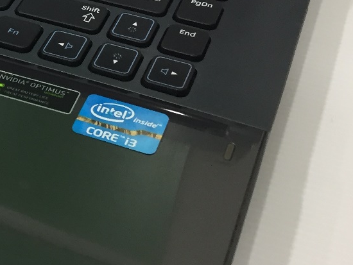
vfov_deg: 17.0
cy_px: 41
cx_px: -64
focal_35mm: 86
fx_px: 877
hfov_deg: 21.2
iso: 100
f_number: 2.2
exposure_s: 1/33
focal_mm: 4.15
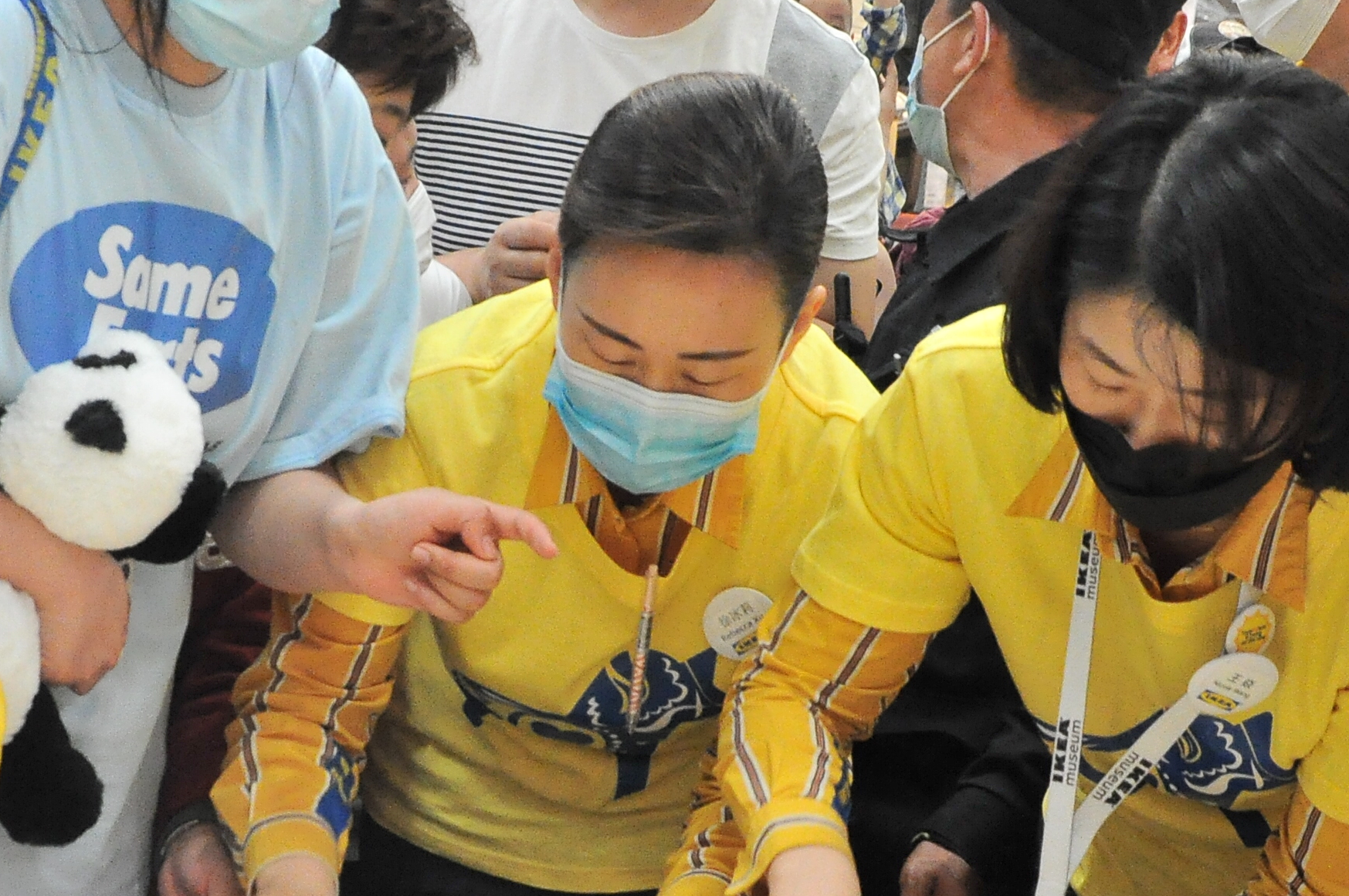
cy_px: 949
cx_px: 446
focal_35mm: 81
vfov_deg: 16.4
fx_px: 3031
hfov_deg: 25.0
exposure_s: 1/80
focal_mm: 22
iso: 2000
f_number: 3.8
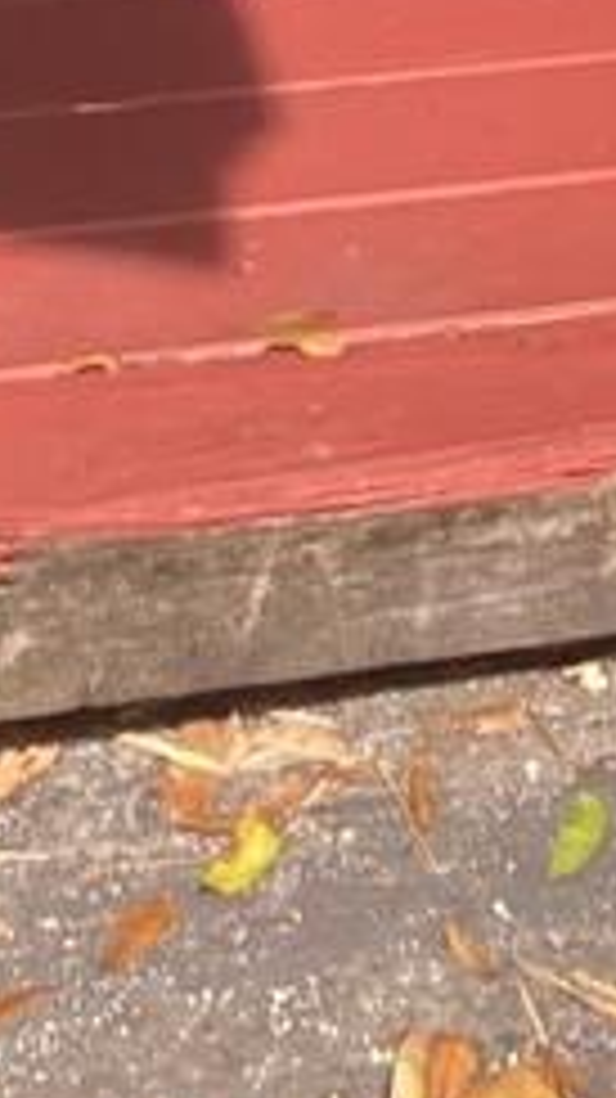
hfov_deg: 7.9
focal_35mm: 150
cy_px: -1395
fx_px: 4362
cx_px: 958
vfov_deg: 12.0
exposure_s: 1/725
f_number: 1.8
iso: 20
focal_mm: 3.99
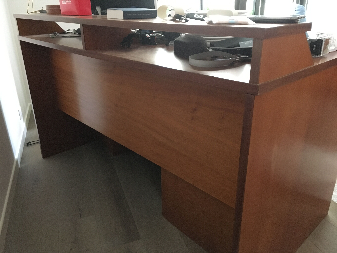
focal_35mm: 29
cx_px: 168
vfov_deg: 48.2
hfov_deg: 61.7
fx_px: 282
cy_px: 126
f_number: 2.2
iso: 250
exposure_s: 1/17
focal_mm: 4.15
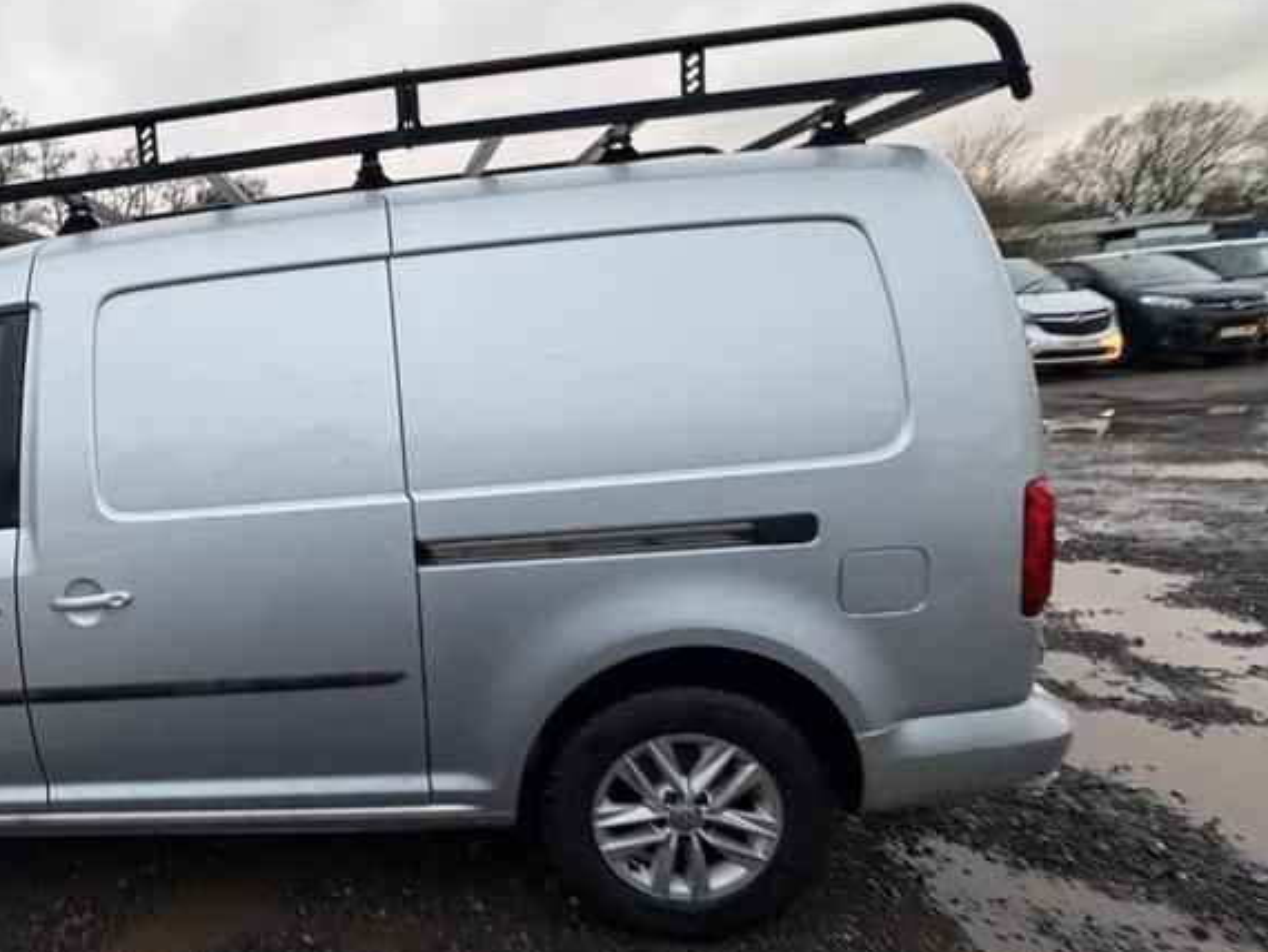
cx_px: 278
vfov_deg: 61.1
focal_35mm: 22
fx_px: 806
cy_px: 487
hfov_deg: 69.9
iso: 320
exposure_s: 1/60
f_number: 2.2
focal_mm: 2.22
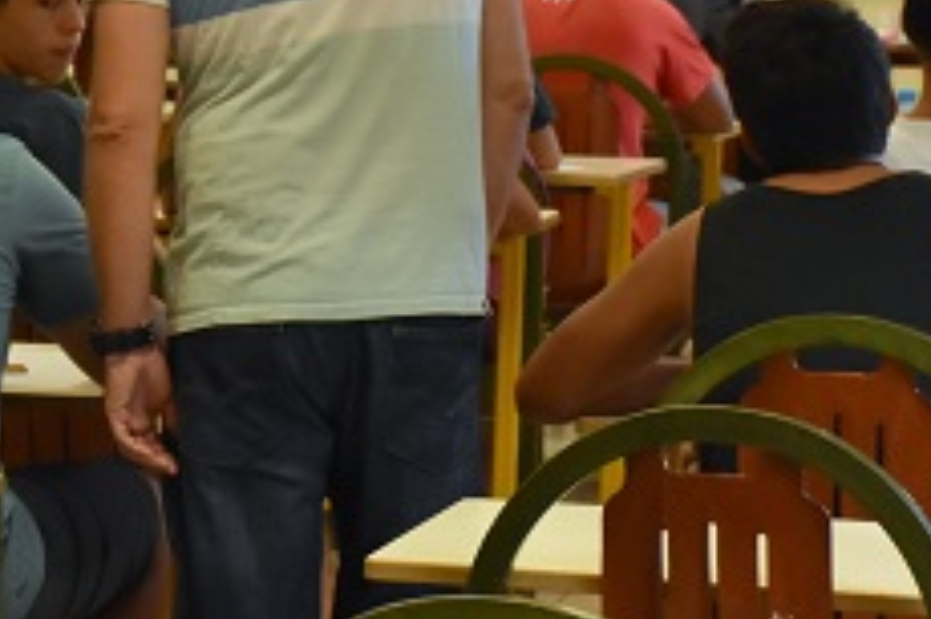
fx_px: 5401
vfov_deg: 6.6
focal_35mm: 209
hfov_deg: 9.8
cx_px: 65
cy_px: 263
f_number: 8
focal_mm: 50
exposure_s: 1/100
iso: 2500
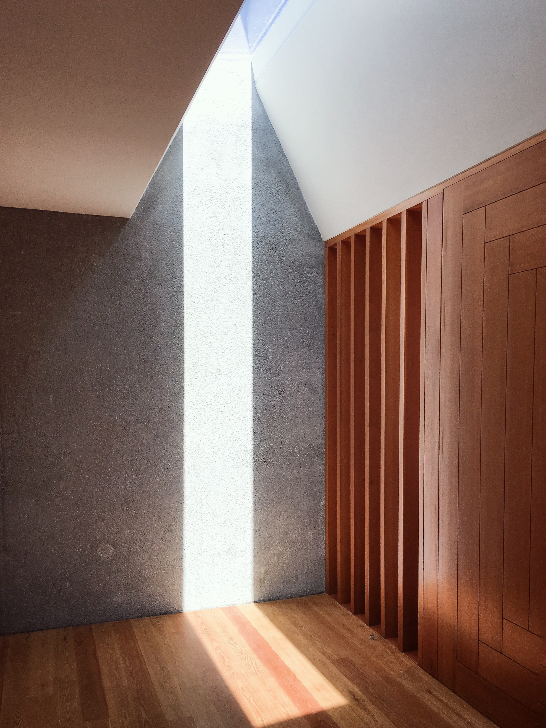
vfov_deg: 61.7
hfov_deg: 48.2
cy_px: 364
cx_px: 273
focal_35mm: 29
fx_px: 610
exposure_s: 1/358
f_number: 2.2
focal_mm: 4.15
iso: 25
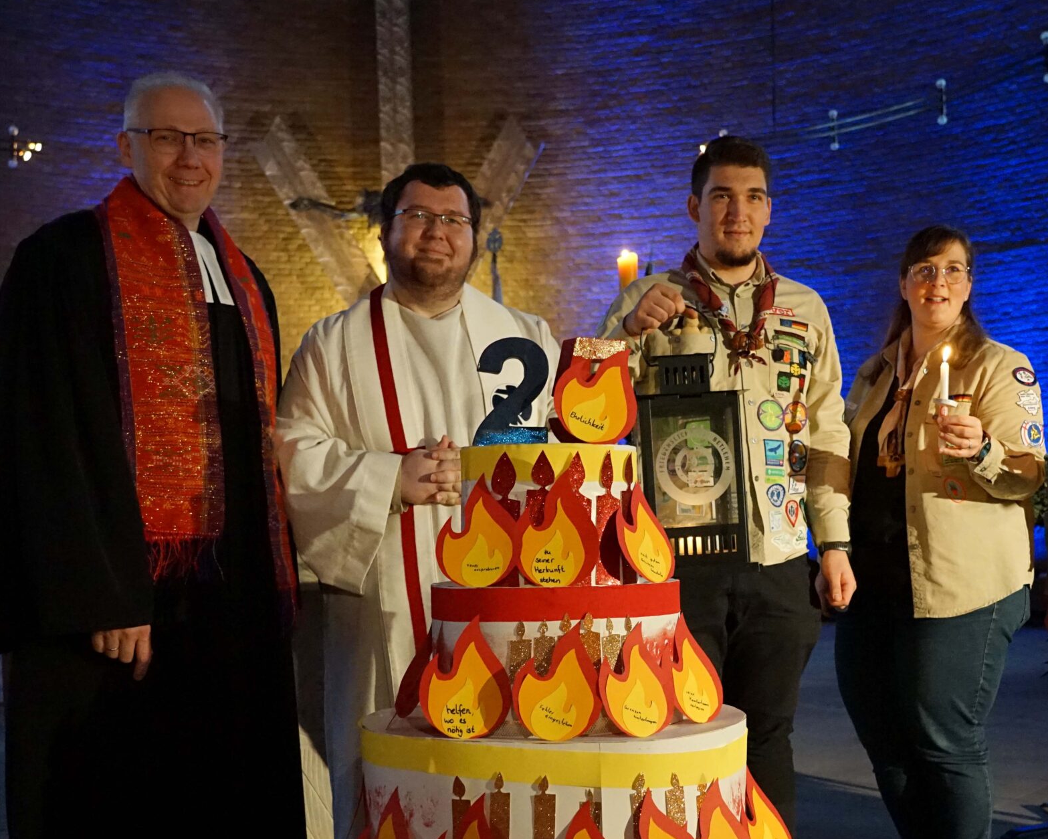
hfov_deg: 40.2
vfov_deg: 32.5
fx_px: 1427
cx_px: 619
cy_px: 555
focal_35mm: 46
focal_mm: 30
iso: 6400
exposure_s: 1/80
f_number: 4
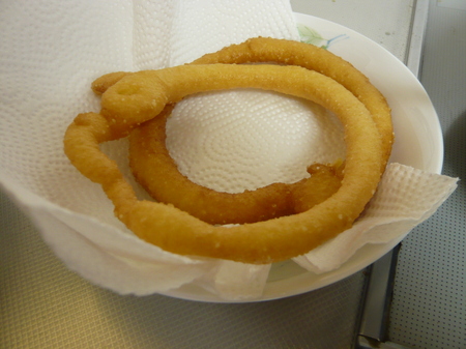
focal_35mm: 28
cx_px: 233
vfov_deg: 49.7
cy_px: 174
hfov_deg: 63.5
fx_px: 377
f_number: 2.8
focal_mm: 4.6
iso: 200
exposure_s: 1/13
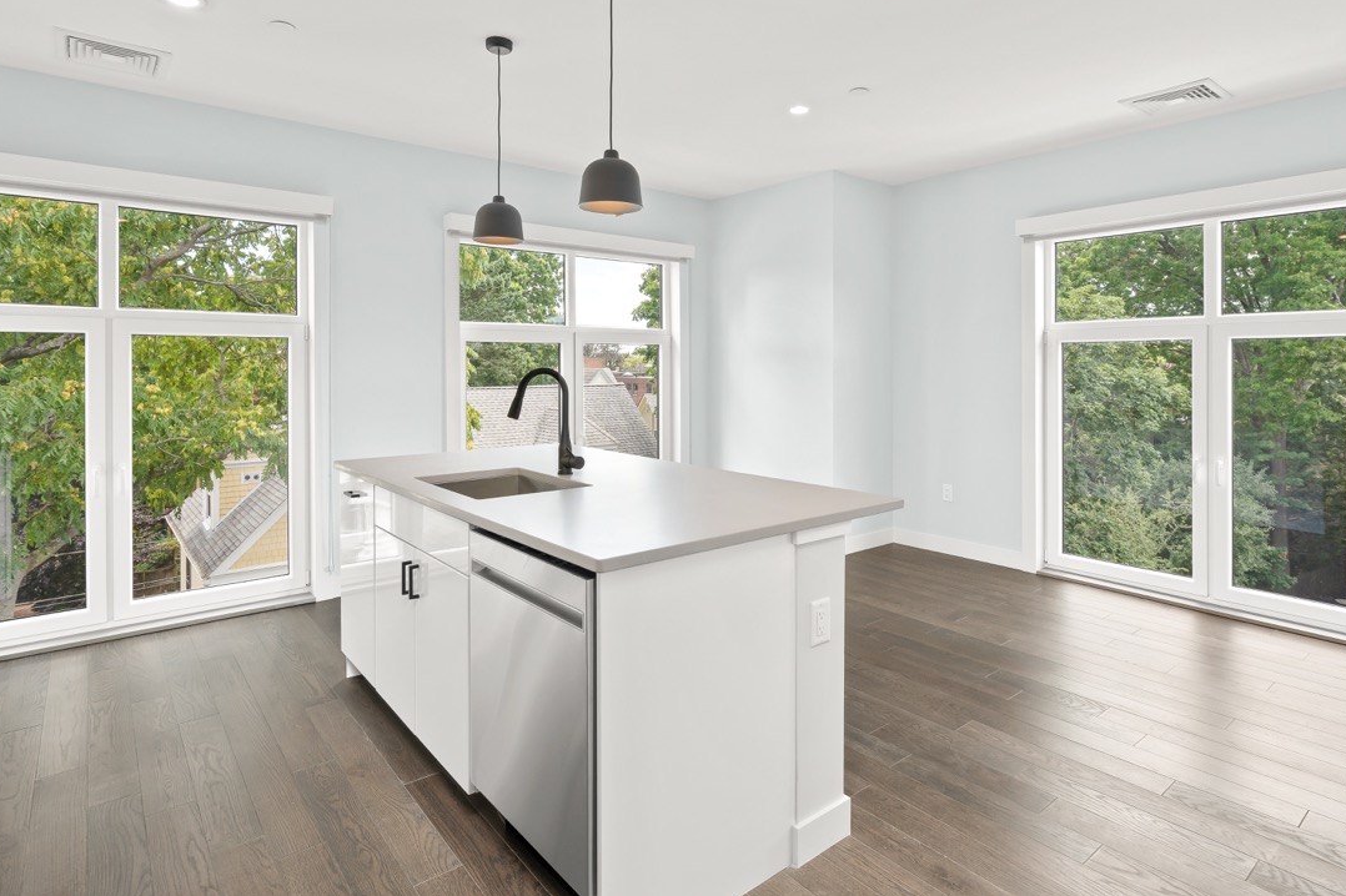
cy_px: 366
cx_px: 682
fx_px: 710
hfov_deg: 86.9
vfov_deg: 64.0
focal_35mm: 19
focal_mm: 16
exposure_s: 1/8
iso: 320
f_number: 7.1
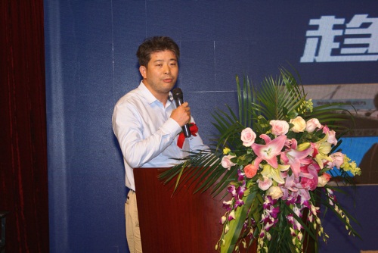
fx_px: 1103
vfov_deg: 13.1
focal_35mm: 105
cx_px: 189
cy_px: 126
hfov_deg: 19.4
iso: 400
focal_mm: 70
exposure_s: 1/125
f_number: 5.6
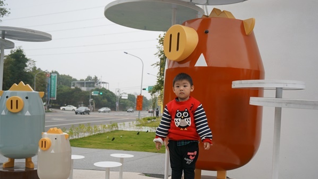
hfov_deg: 51.0
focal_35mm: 40
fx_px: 333
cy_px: 106
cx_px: 159
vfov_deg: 30.0
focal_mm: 25
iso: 250
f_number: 4.5
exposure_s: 1/160
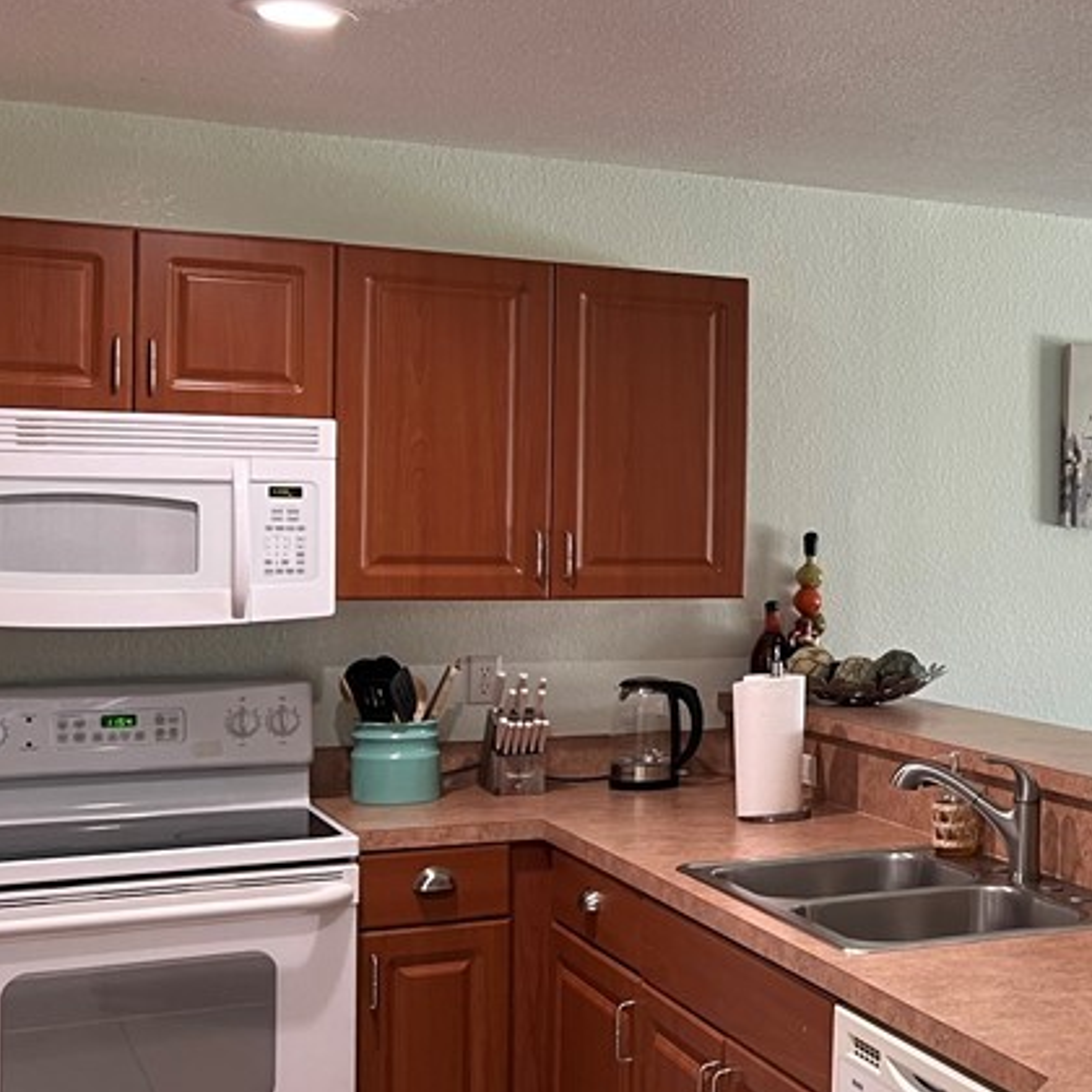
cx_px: 1139
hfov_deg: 28.3
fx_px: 1999
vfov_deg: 30.5
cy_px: 510
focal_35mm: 56
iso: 100
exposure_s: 1/60
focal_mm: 5.7
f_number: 1.5
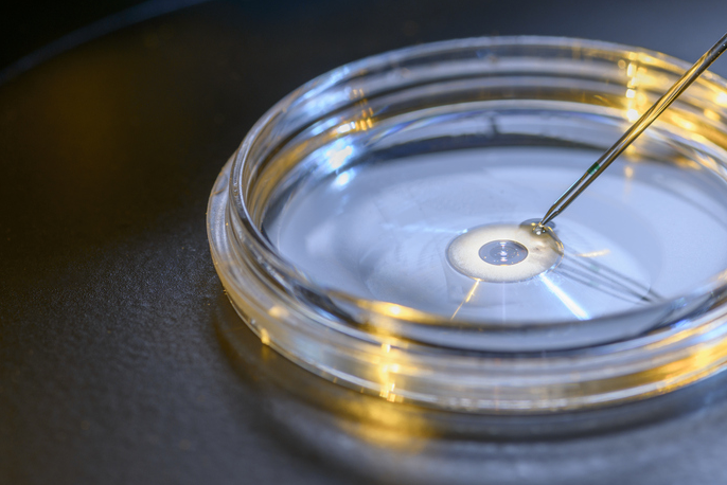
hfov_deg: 10.7
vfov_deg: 7.2
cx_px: 458
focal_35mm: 192
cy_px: 152
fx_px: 3879
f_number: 8
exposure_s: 1/50
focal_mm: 105
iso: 200
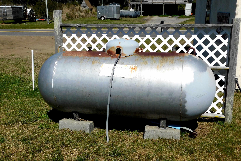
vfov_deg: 35.0
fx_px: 254
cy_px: 87
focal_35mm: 38
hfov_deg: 50.7
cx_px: 122
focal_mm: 6.3
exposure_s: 1/1000
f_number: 7
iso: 125
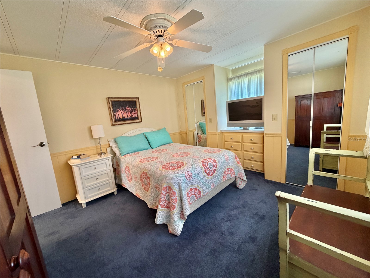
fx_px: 150
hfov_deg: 102.1
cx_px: 185
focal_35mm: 14
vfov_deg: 85.7
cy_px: 139
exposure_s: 1/60
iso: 250
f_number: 2.2
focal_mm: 2.22
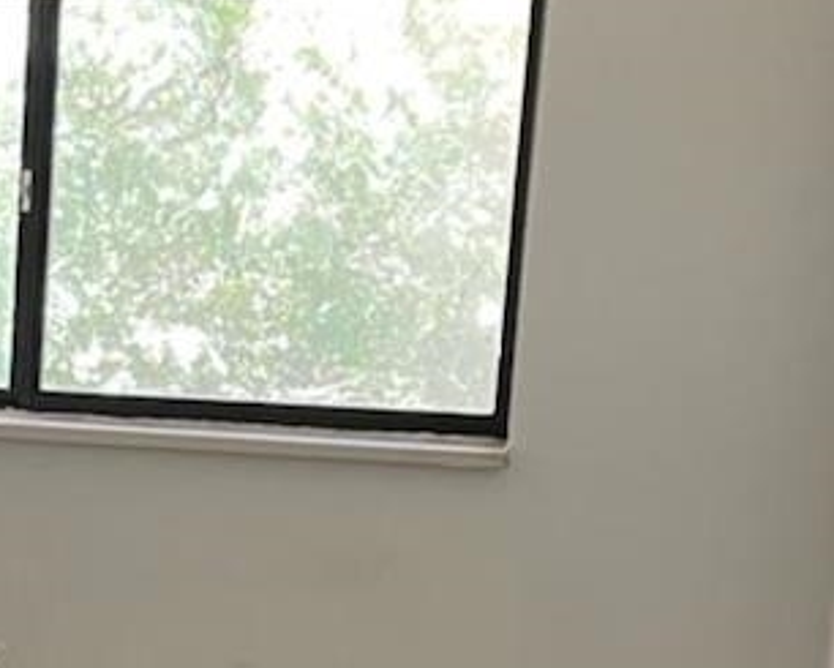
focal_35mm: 106
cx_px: -365
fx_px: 2617
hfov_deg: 16.7
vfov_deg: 14.3
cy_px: 690
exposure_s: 1/60
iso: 160
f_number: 1.6
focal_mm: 5.1
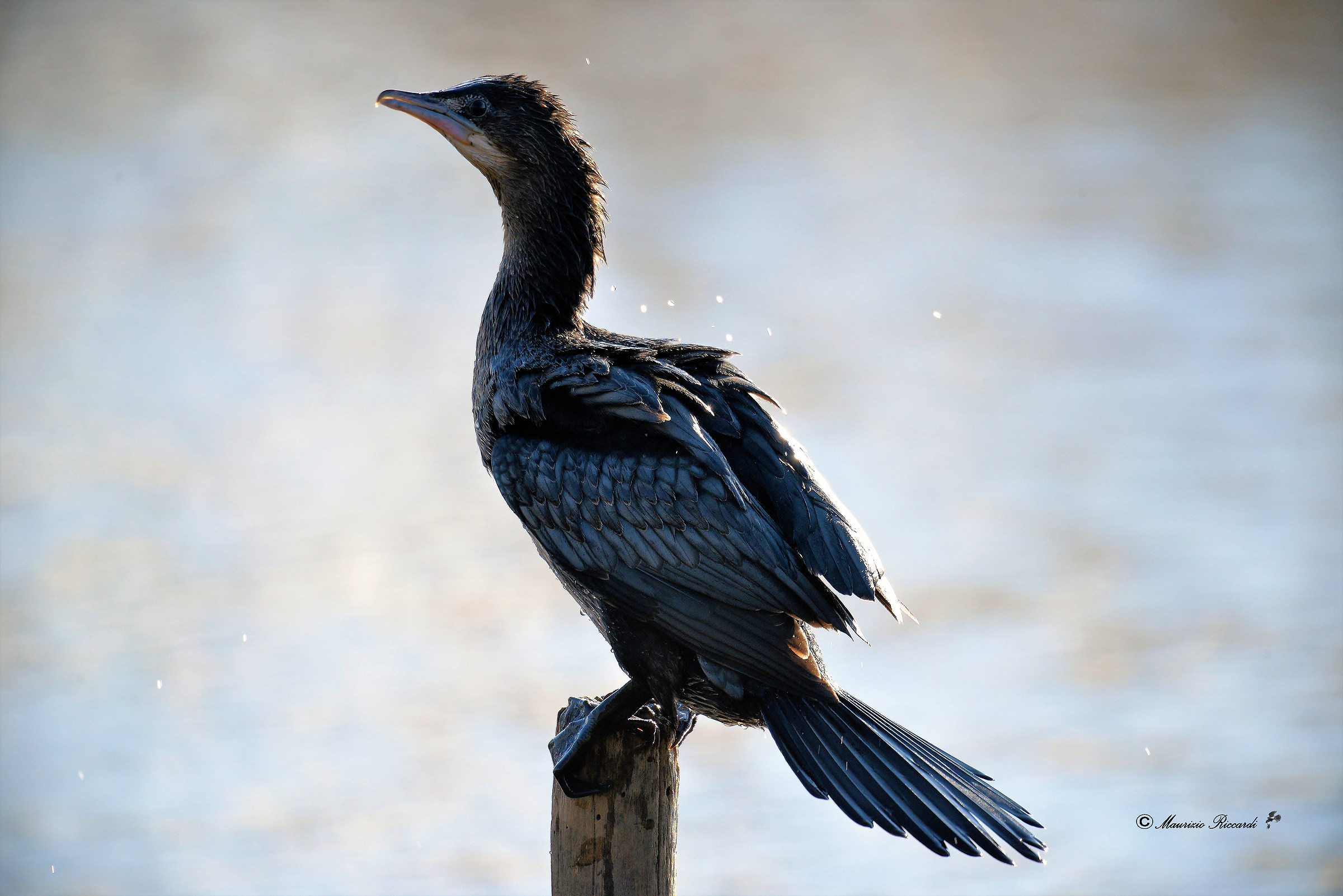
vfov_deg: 1.6
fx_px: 31719
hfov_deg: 2.4
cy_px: 448
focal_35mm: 850
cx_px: 672
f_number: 9
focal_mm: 850
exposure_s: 1/640
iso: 1000
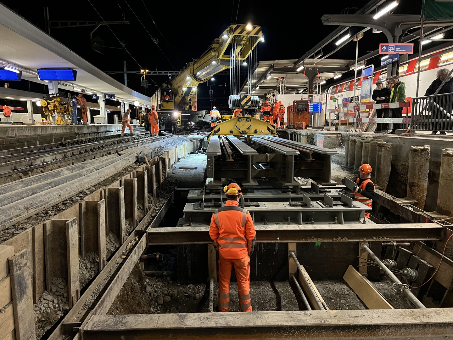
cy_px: 170
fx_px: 340
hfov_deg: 67.3
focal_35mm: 26
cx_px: 226
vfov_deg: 53.1
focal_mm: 5.7
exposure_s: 1/33
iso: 640
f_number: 1.5
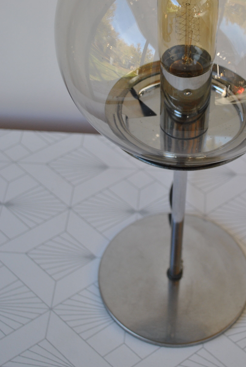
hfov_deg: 20.2
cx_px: 180
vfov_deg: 29.9
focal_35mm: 67
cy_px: 127
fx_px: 685
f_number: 5
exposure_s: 1/100
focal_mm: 28
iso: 200
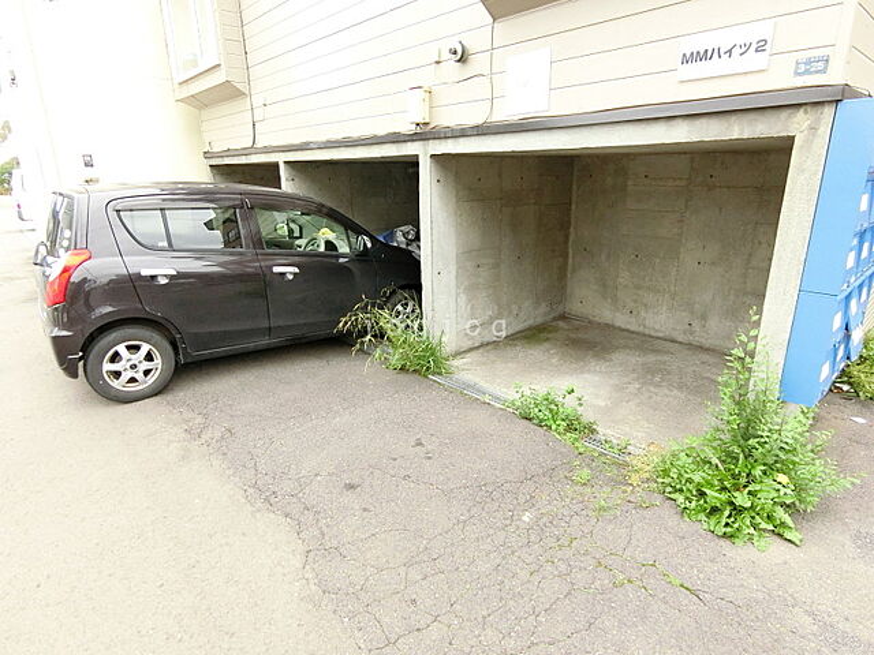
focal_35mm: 19
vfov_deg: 68.7
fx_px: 480
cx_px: 437
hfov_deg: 84.7
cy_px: 328
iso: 800
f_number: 2.7
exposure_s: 1/1000
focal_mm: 4.06
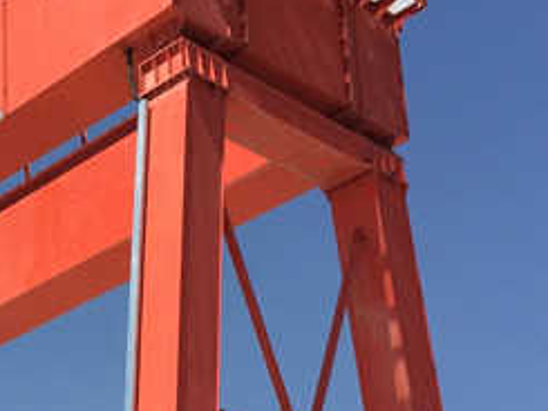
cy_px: 503
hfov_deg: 19.2
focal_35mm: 98
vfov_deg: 14.6
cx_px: -56
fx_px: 1552
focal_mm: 4.12
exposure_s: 1/2415
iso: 32
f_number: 2.2
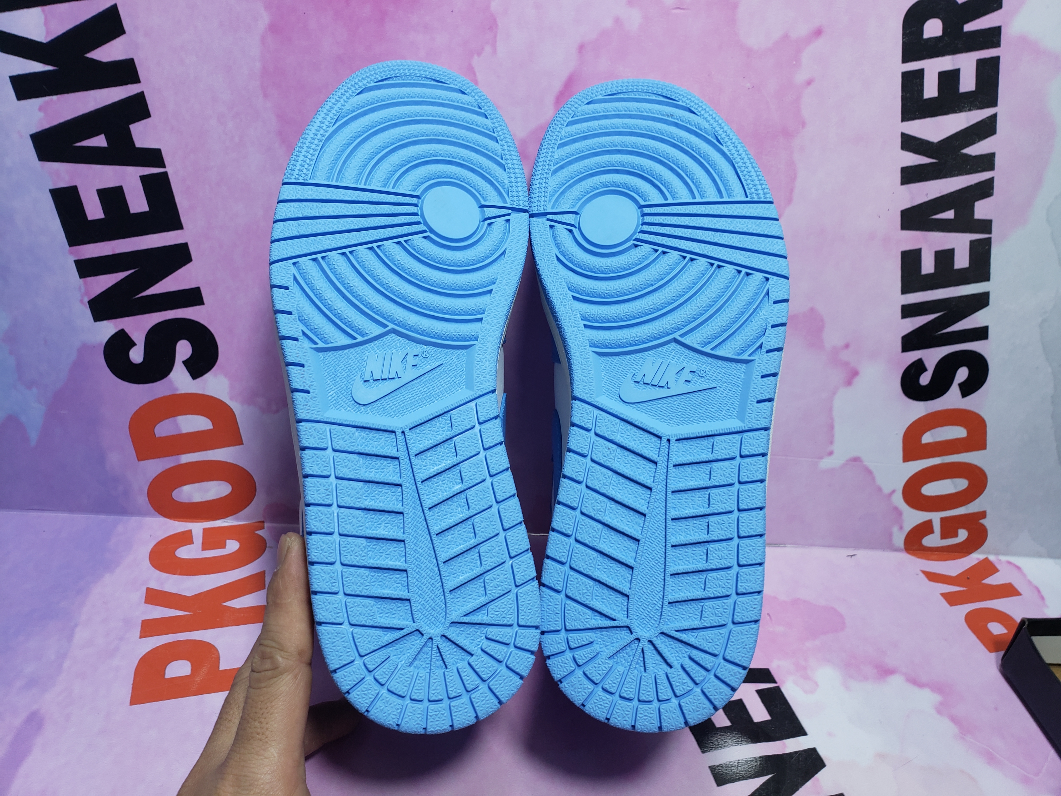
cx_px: 530
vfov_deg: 53.1
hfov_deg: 67.3
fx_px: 797
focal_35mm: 26
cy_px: 398
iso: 64
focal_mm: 4.3
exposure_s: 1/50
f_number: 2.4
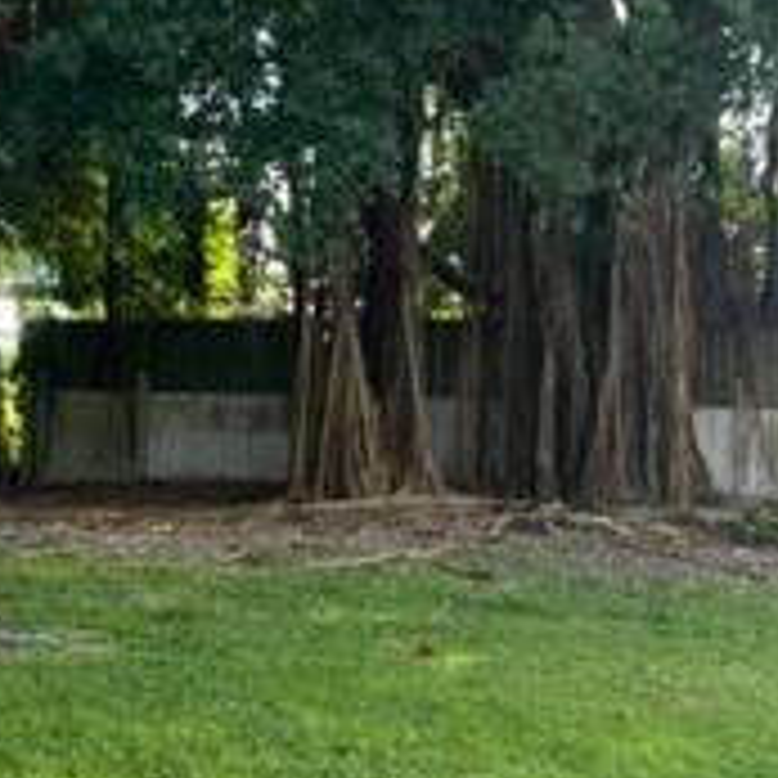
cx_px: 216
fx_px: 2161
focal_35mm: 85
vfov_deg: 20.4
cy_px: 378
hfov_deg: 20.3
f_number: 1.5
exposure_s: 1/416
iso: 50
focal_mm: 5.7
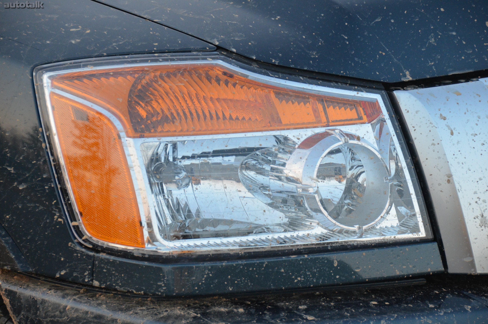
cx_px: 244
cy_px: 162
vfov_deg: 8.7
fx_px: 2131
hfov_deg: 13.1
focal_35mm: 158
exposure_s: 1/250
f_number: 5.3
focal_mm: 105
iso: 1600
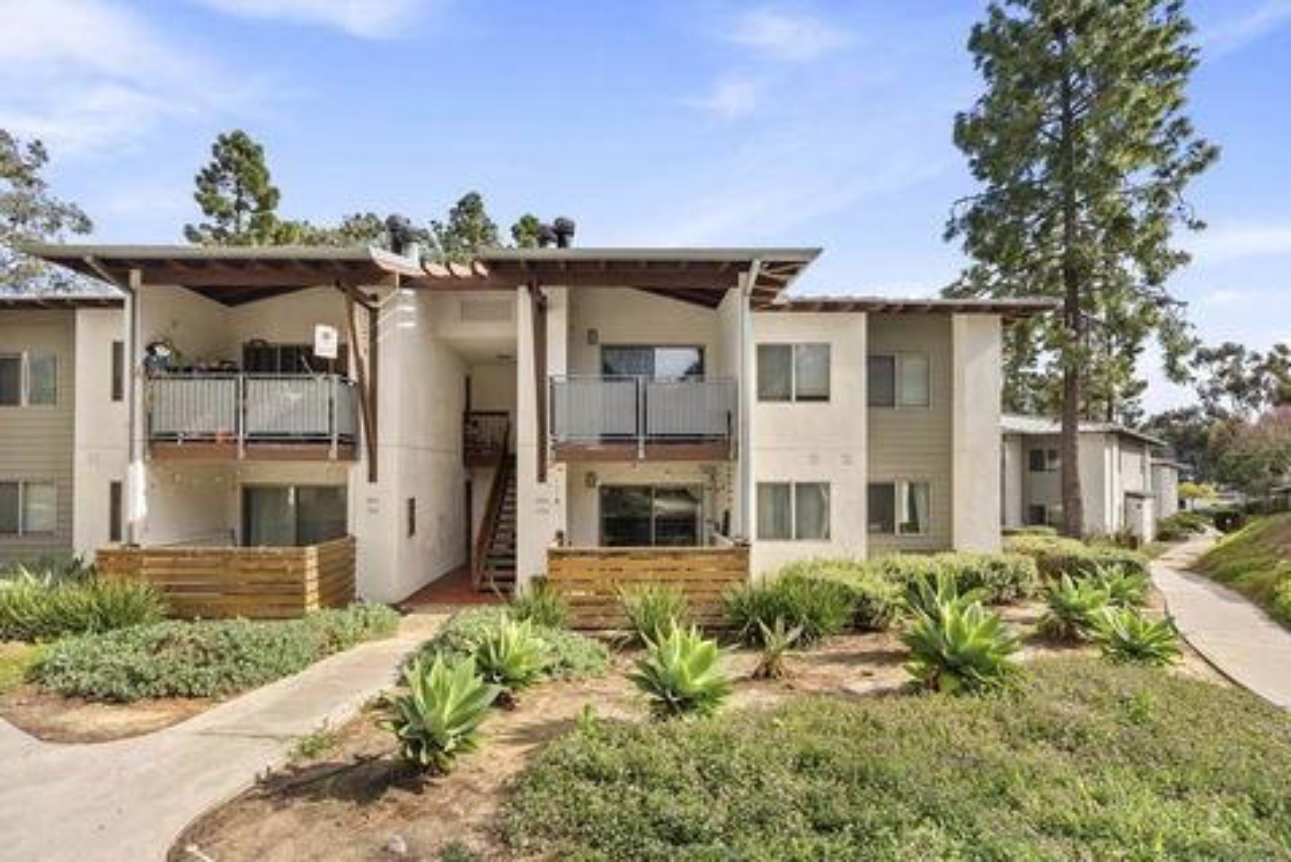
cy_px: 431
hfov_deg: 96.7
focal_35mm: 16
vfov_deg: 73.8
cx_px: 646
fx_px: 574
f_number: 8
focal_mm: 16
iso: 500
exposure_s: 1/125
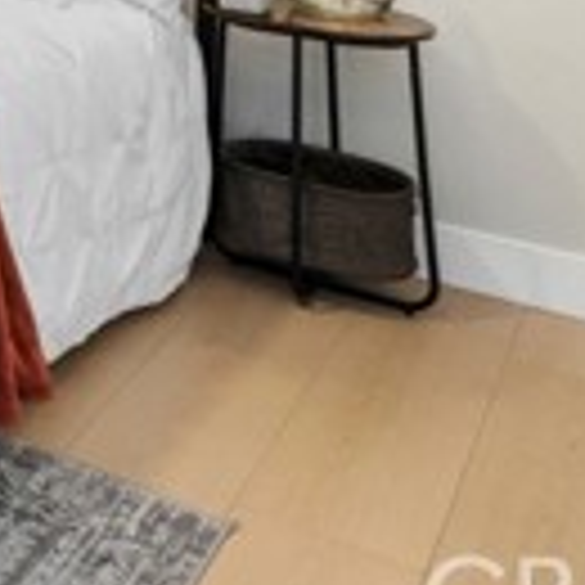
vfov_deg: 21.5
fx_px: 1281
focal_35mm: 67
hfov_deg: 19.4
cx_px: -468
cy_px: -297
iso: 200
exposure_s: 1/5
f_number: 9
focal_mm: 16
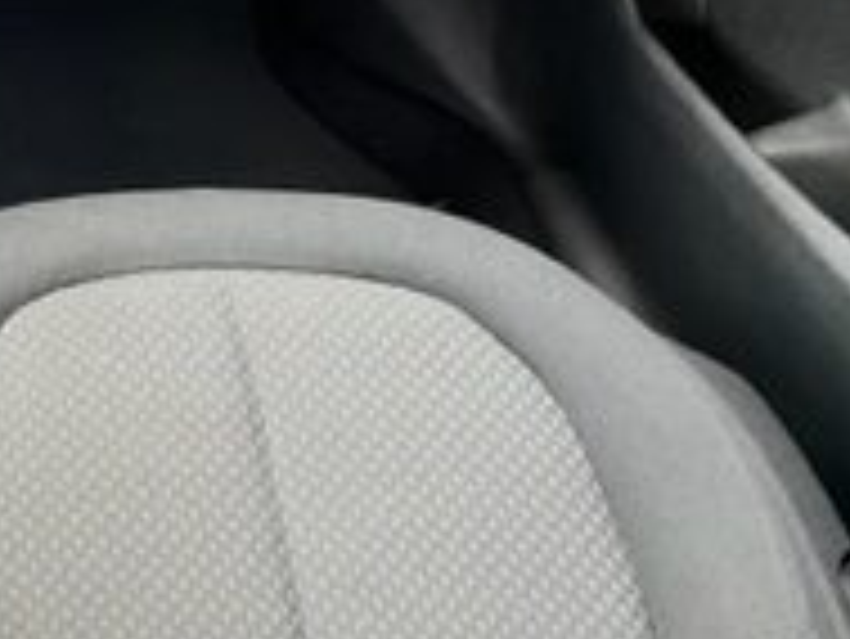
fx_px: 2162
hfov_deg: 19.1
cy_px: 14
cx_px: -472
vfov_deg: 16.5
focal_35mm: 88
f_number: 1.5
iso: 125
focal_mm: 5.7
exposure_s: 1/100
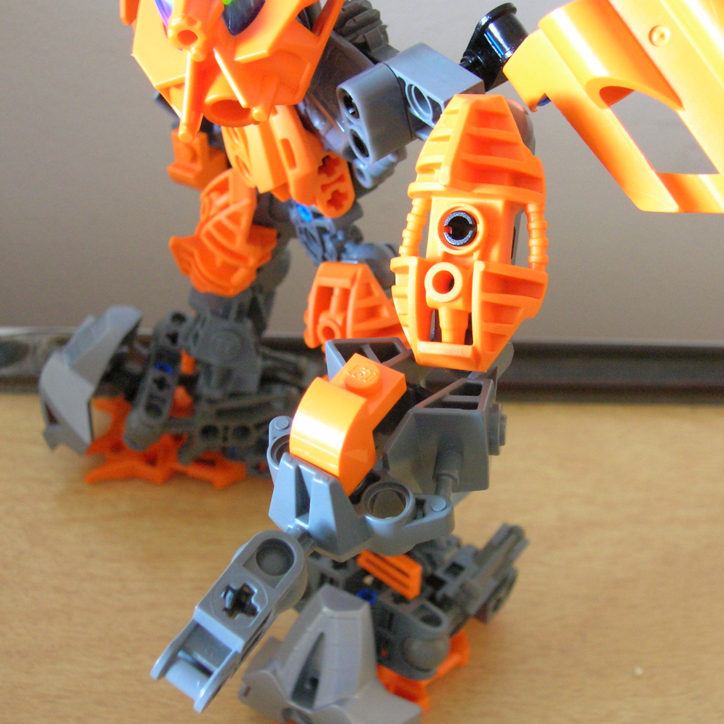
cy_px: 363
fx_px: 1183
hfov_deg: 34.0
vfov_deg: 34.0
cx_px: 387
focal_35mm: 50
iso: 200
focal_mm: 7
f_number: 3.1
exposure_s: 1/1.3
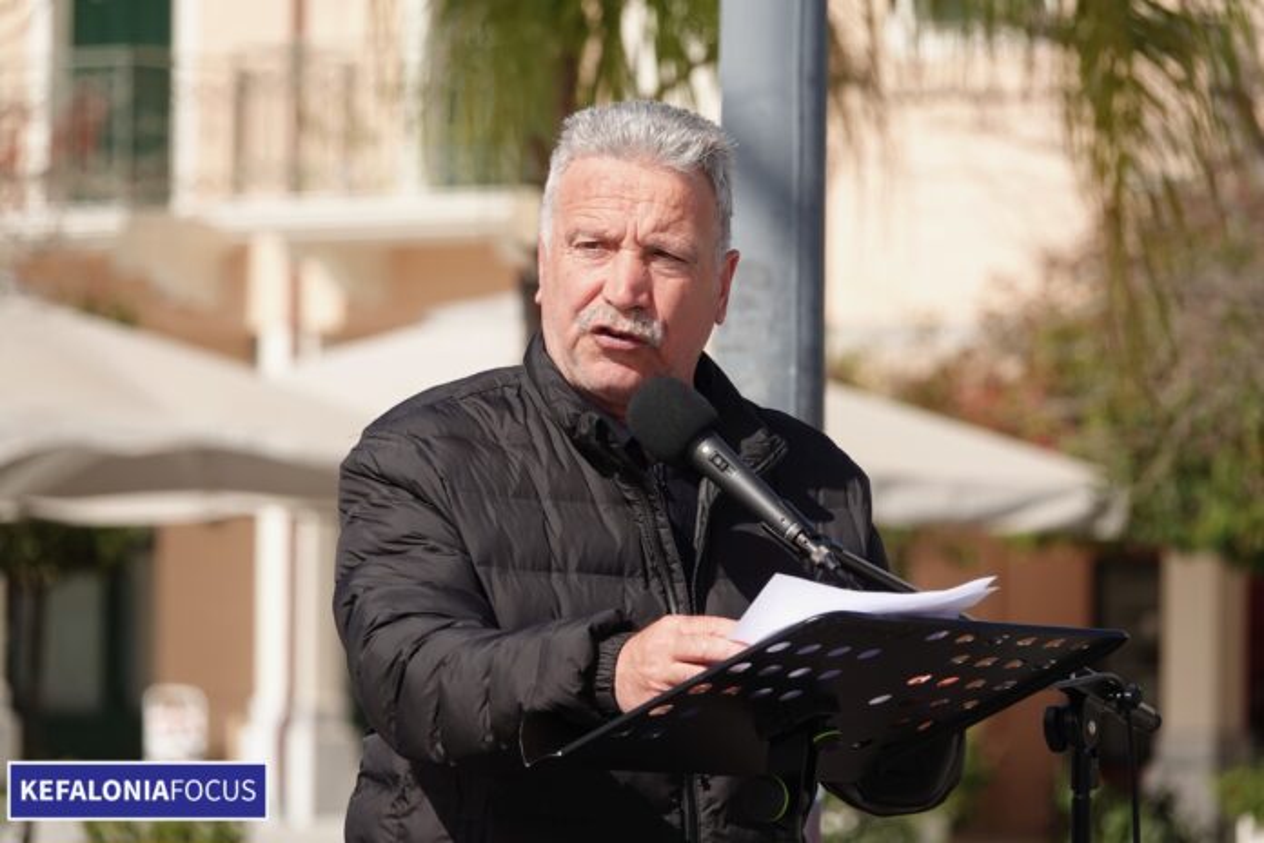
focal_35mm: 320
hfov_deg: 6.4
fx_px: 11235
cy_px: 422
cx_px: 632
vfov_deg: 4.3
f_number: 4
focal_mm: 117.29
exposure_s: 1/640
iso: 100
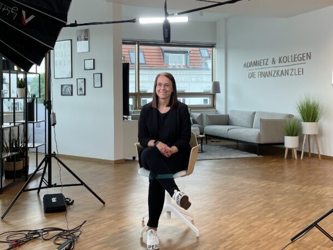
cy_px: 95
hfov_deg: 42.9
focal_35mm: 44
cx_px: 166
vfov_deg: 32.7
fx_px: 423
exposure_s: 1/104
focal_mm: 4.2
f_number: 1.6
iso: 80
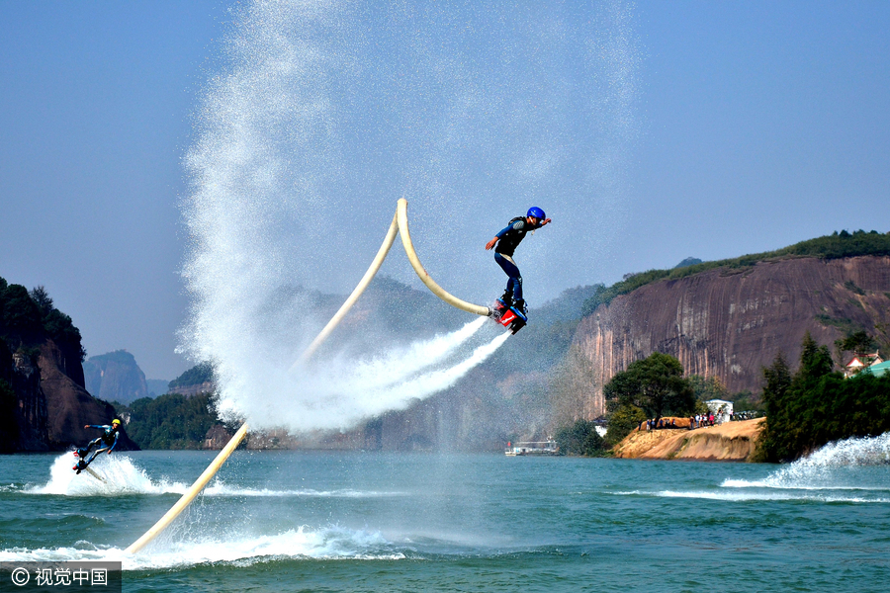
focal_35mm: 82
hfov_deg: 24.6
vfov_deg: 16.6
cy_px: 296
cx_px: 445
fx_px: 2039
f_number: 6.3
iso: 320
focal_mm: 55
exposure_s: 1/3200
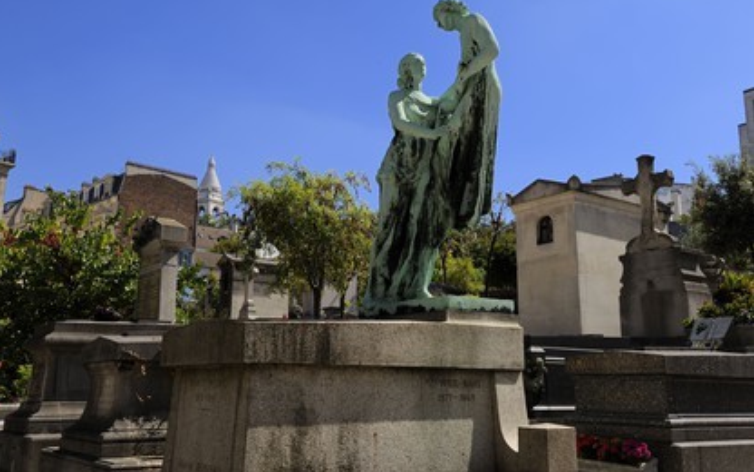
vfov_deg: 34.4
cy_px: 220
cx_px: 375
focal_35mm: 37
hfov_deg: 52.7
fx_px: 760
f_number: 11
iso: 200
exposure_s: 1/160
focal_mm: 36
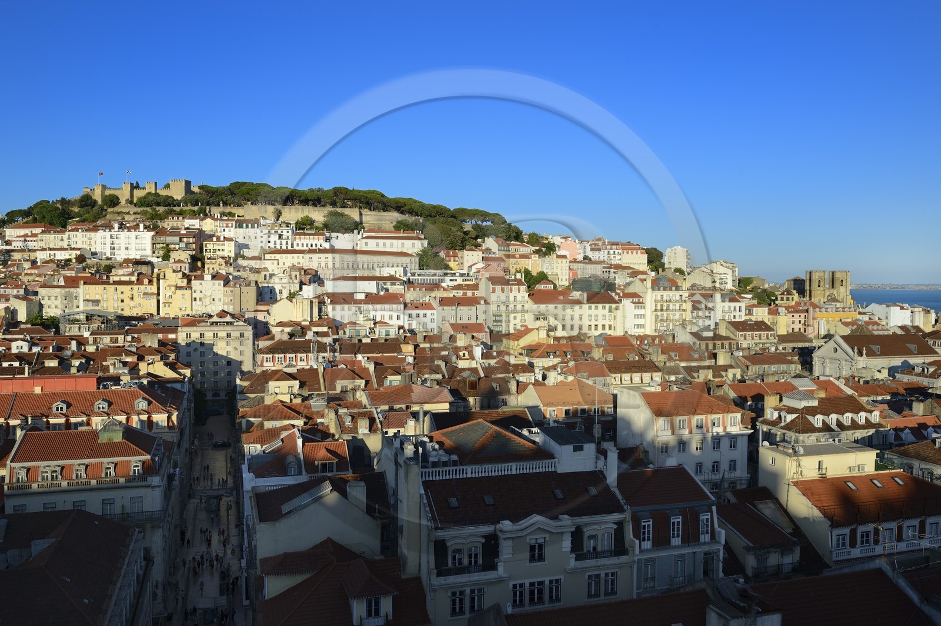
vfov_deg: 44.9
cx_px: 470
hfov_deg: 63.7
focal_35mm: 29
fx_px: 758
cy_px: 313
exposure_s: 1/200
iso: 100
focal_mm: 29
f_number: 10
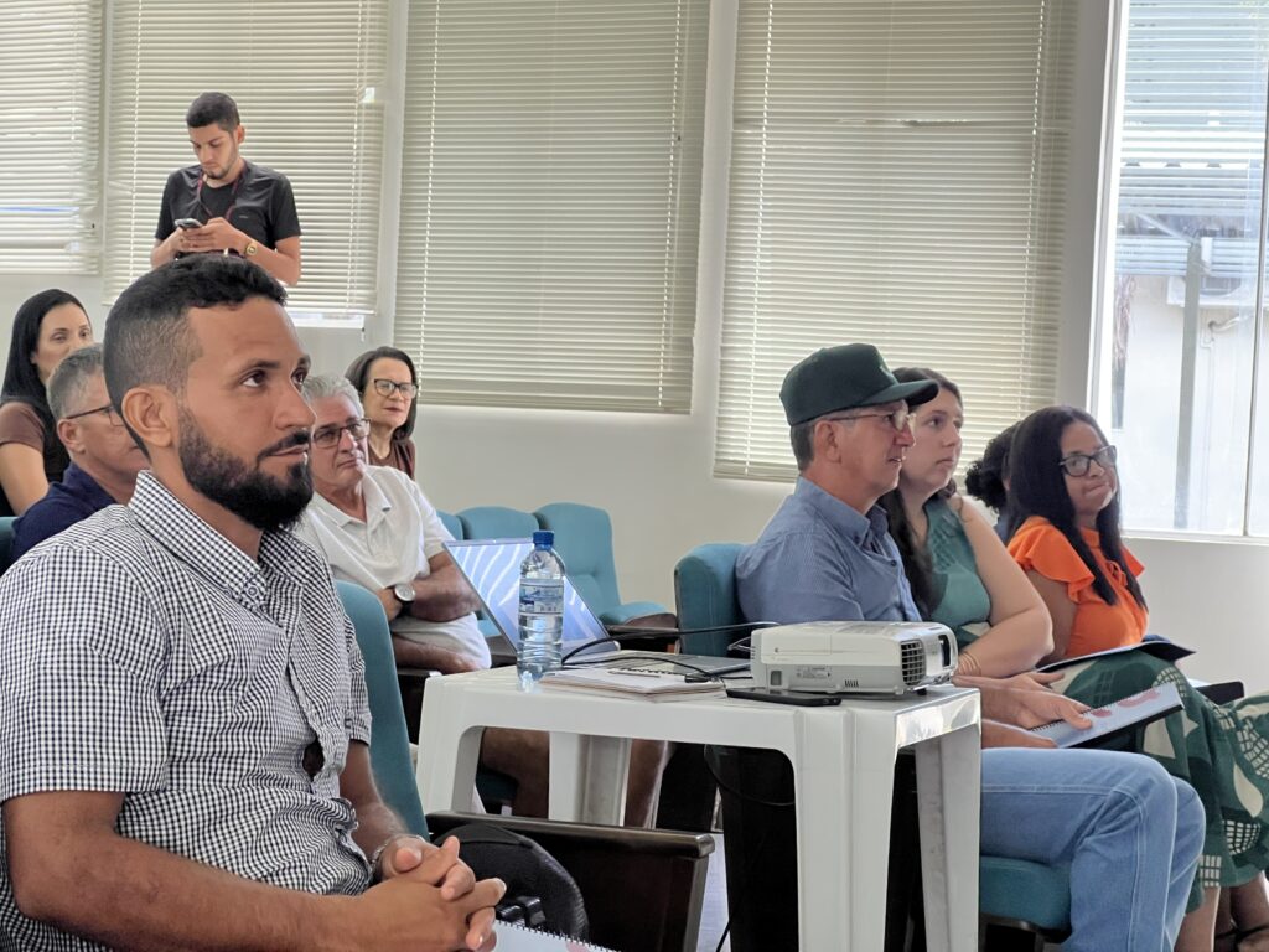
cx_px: 634
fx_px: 2823
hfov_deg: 25.3
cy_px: 476
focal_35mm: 77
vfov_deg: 19.1
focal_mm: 9
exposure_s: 1/60
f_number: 2.8
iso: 320
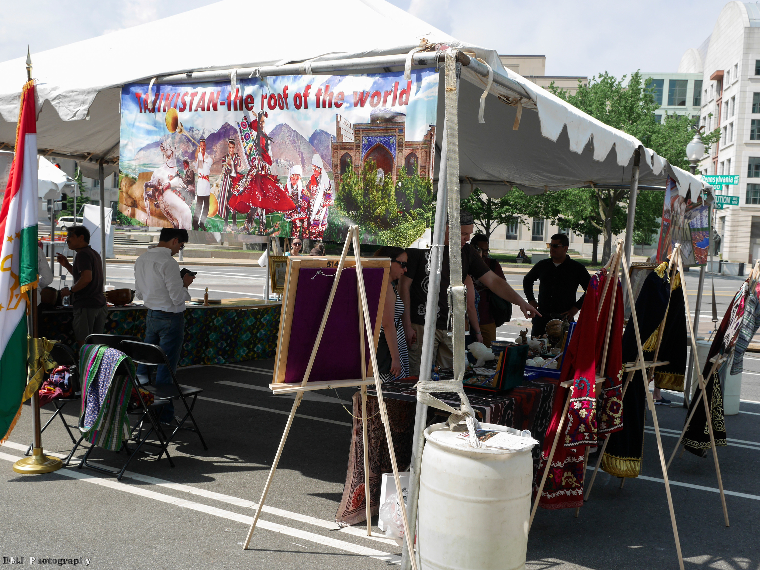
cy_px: 285
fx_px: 835
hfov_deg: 49.0
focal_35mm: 38
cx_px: 380
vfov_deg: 37.7
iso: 200
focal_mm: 19
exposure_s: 1/500
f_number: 5.6
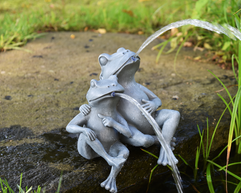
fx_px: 649
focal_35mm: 91
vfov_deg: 16.9
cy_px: 95
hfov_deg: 21.0
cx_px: 155
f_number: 4.5
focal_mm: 75
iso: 80
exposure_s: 1/25
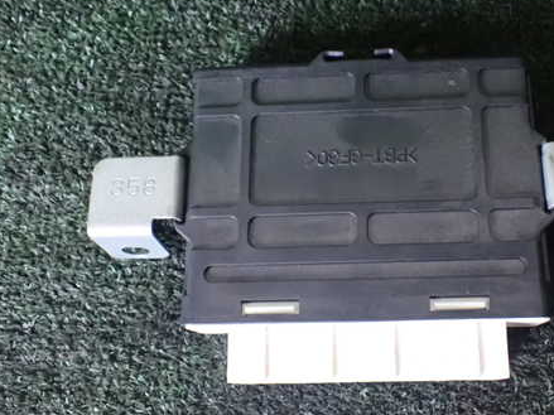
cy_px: 204
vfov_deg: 35.1
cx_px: 353
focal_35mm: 41
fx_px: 656
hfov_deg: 45.3
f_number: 2.3
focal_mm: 5.4
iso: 1600
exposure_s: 1/30
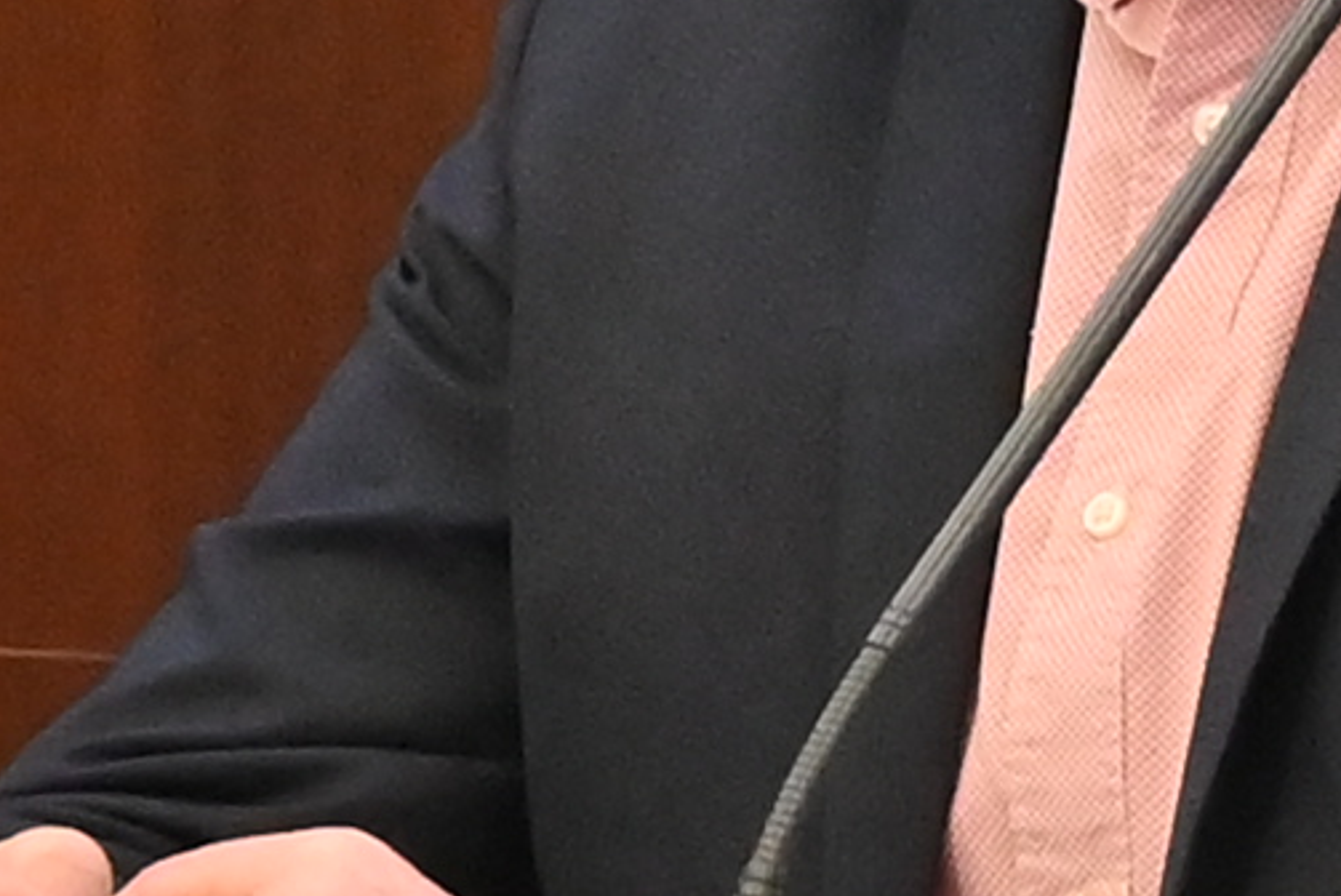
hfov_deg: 2.1
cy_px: 1091
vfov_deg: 1.4
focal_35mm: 962
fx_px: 35854
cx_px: 4092
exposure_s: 1/50
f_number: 9
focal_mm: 82
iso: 2500
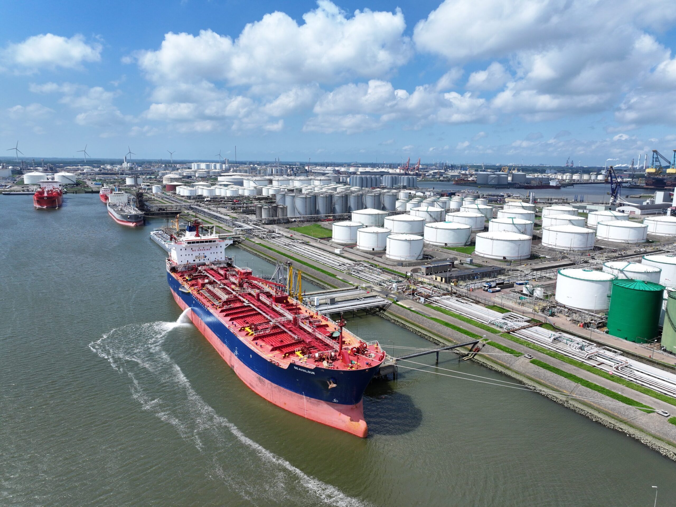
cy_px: 254
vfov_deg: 56.8
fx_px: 469
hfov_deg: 71.6
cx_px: 338
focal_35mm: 24
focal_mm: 12.29
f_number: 2.8
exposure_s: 1/2000
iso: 100
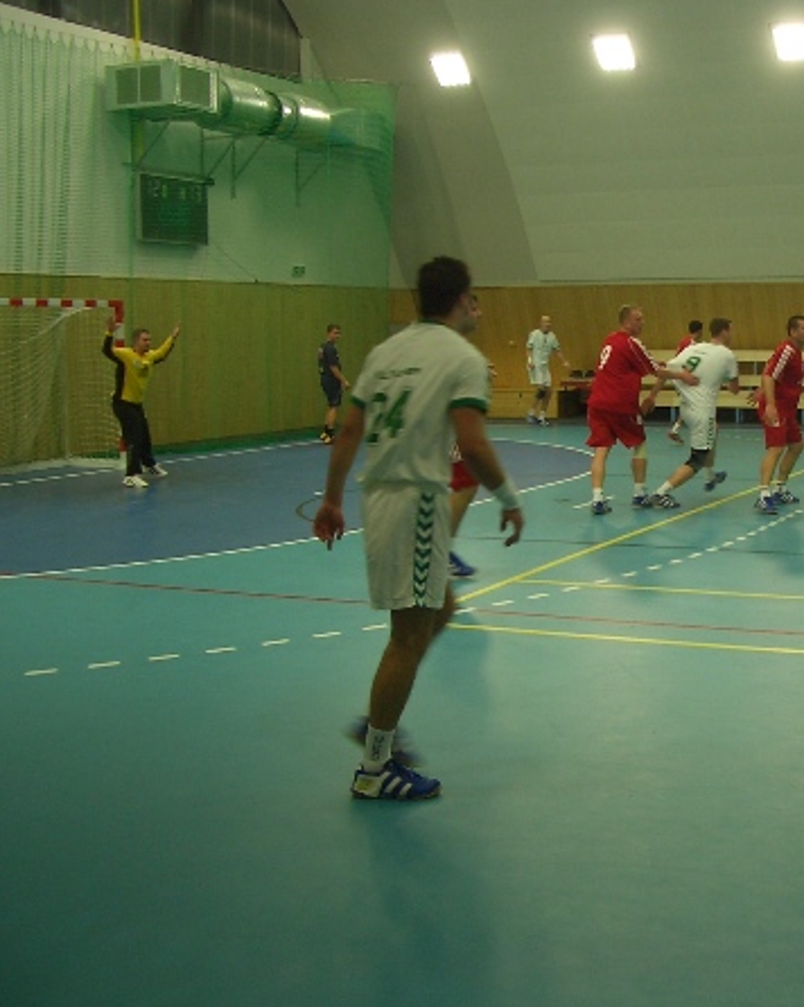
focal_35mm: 46
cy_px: 501
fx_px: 1370
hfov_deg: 31.8
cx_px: 650
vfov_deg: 40.4
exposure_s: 1/50
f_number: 2.6
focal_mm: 5.8
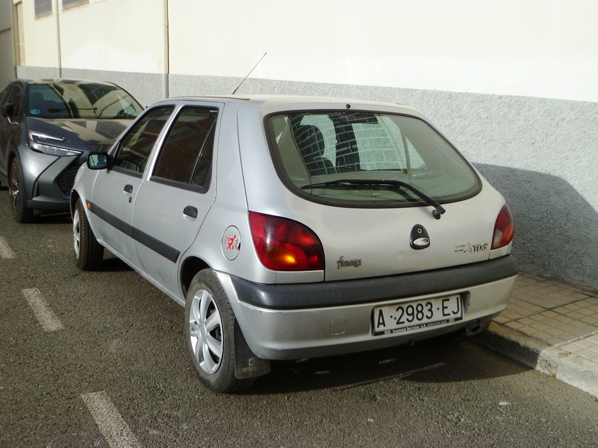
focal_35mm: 34
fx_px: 587
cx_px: 299
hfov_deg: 54.0
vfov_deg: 41.8
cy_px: 224
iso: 80
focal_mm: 6.1
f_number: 3.6
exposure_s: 1/800
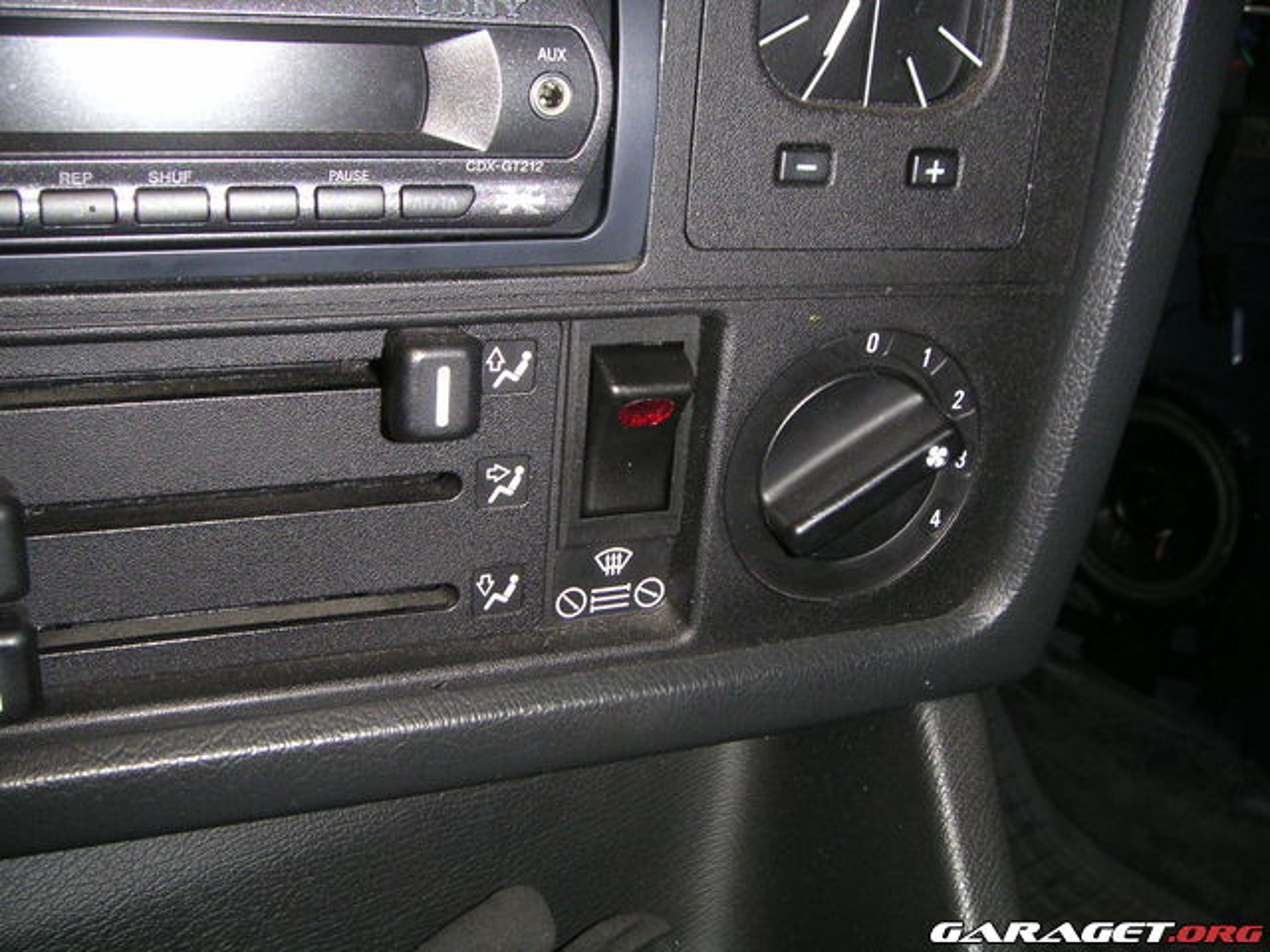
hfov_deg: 49.0
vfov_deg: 37.7
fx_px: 1394
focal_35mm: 38
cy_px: 476
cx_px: 635
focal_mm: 6
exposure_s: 1/45
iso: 160
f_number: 6.7
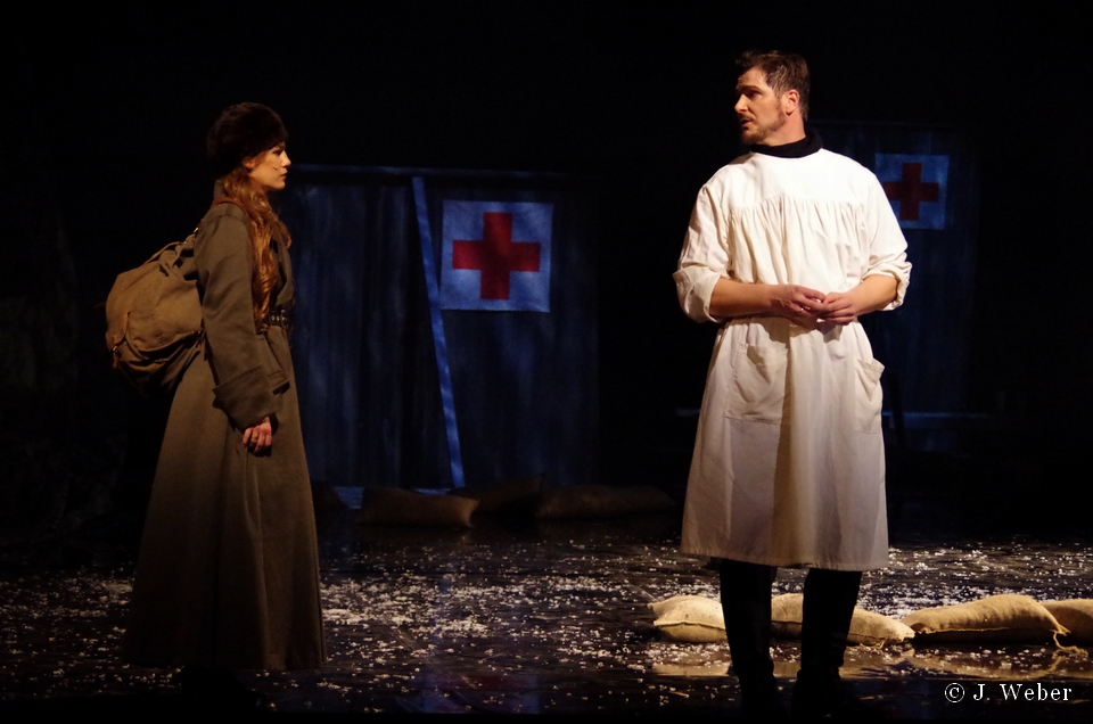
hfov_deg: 17.1
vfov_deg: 11.4
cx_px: 546
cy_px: 362
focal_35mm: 120
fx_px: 3636
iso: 6400
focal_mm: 80
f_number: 4.5
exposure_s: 1/100
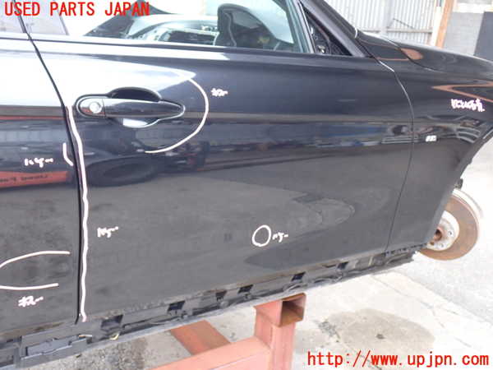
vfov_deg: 35.1
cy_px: 185
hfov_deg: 45.8
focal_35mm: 41
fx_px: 584
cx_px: 246
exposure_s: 1/80
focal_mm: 7.31
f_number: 2.8
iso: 200
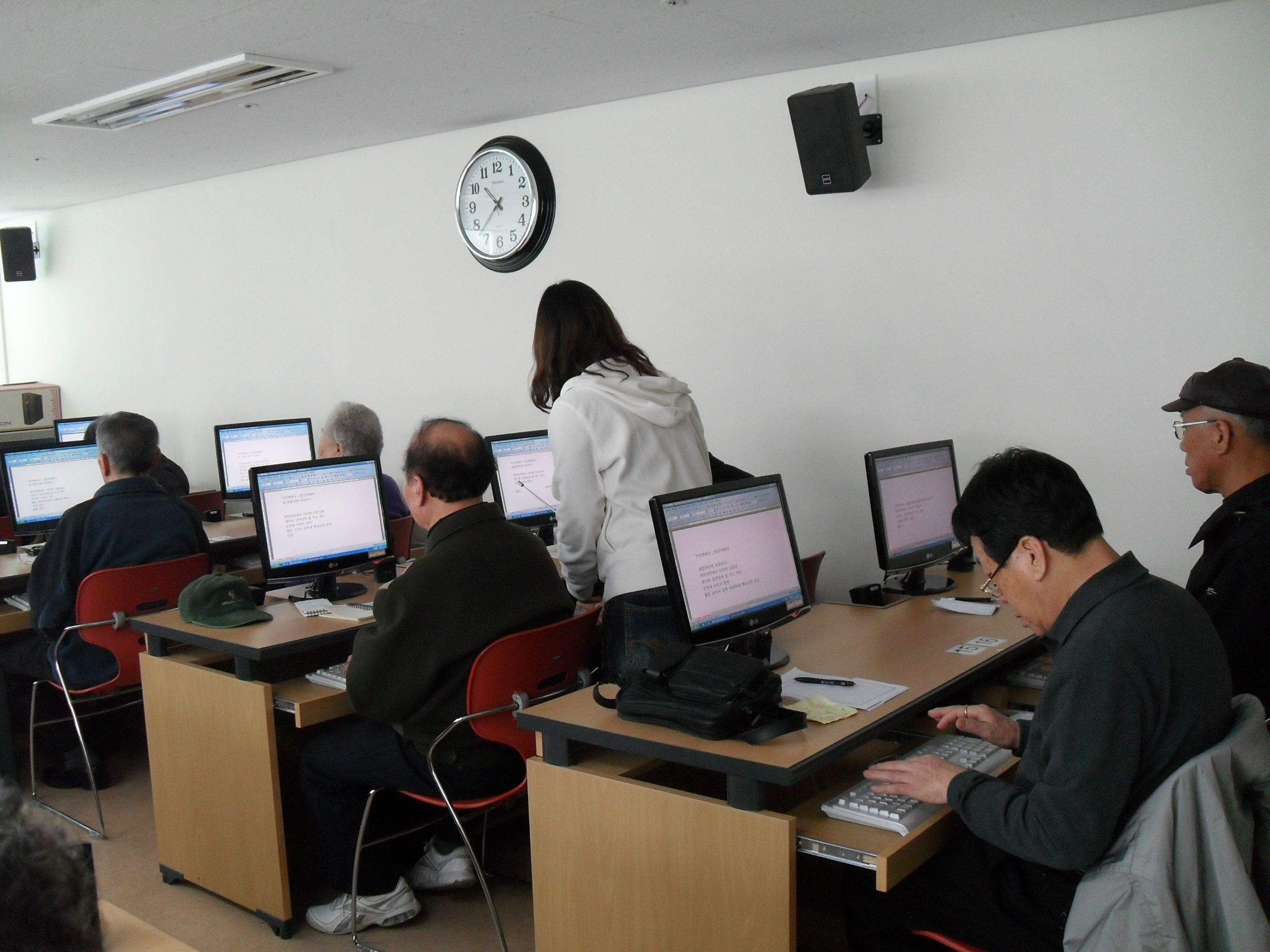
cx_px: 635
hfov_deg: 52.6
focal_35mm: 35
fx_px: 1284
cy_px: 476
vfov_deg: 40.7
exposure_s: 1/60
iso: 200
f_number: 2.8
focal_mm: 6.2
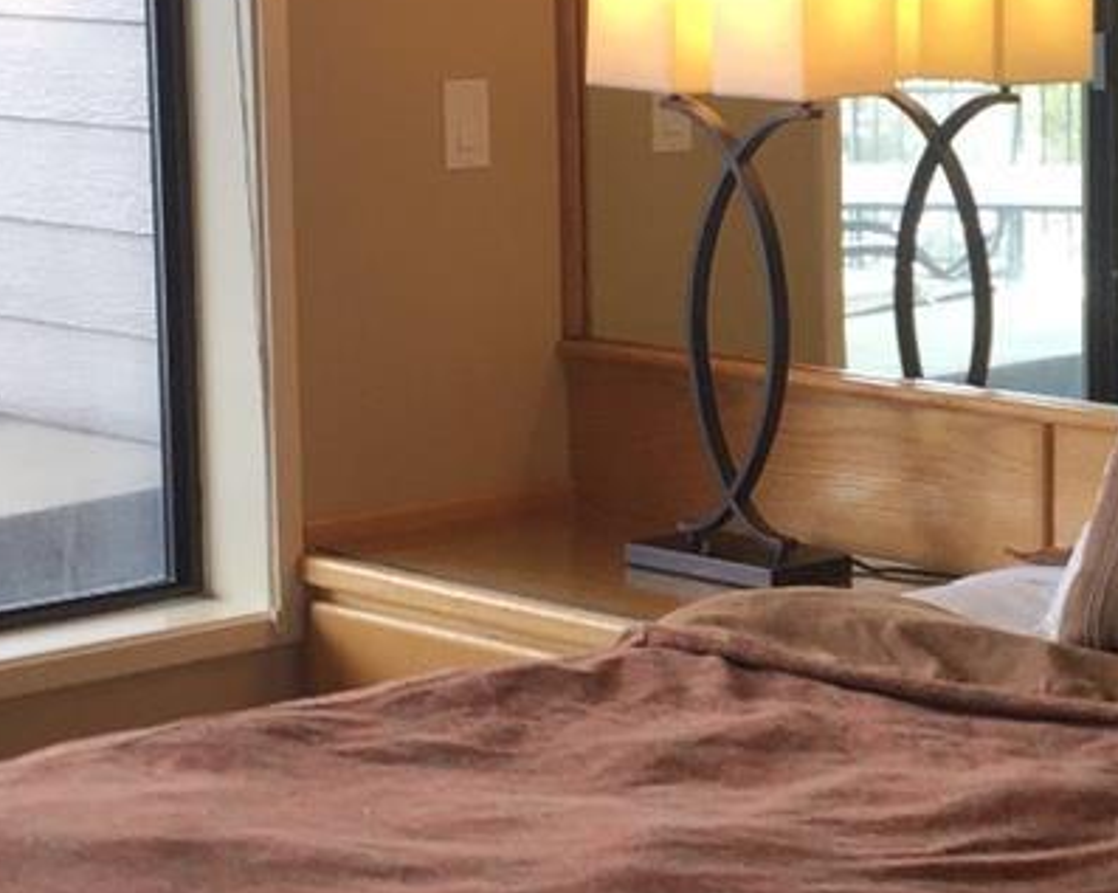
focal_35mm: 107
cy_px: 414
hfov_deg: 17.5
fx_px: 3538
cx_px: 1121
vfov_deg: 14.4
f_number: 2.2
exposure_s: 1/120
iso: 50
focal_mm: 4.15
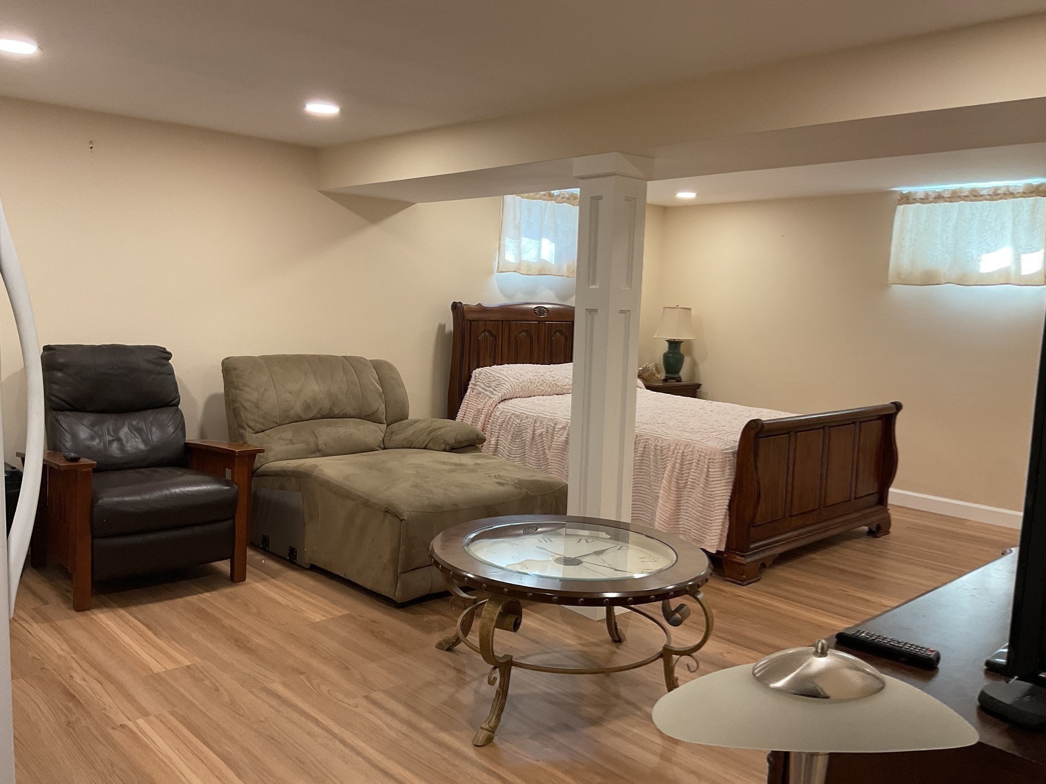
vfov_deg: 48.2
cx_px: 523
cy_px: 392
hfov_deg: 61.7
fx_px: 876
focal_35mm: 29
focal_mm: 3
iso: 64
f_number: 1.8
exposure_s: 1/60
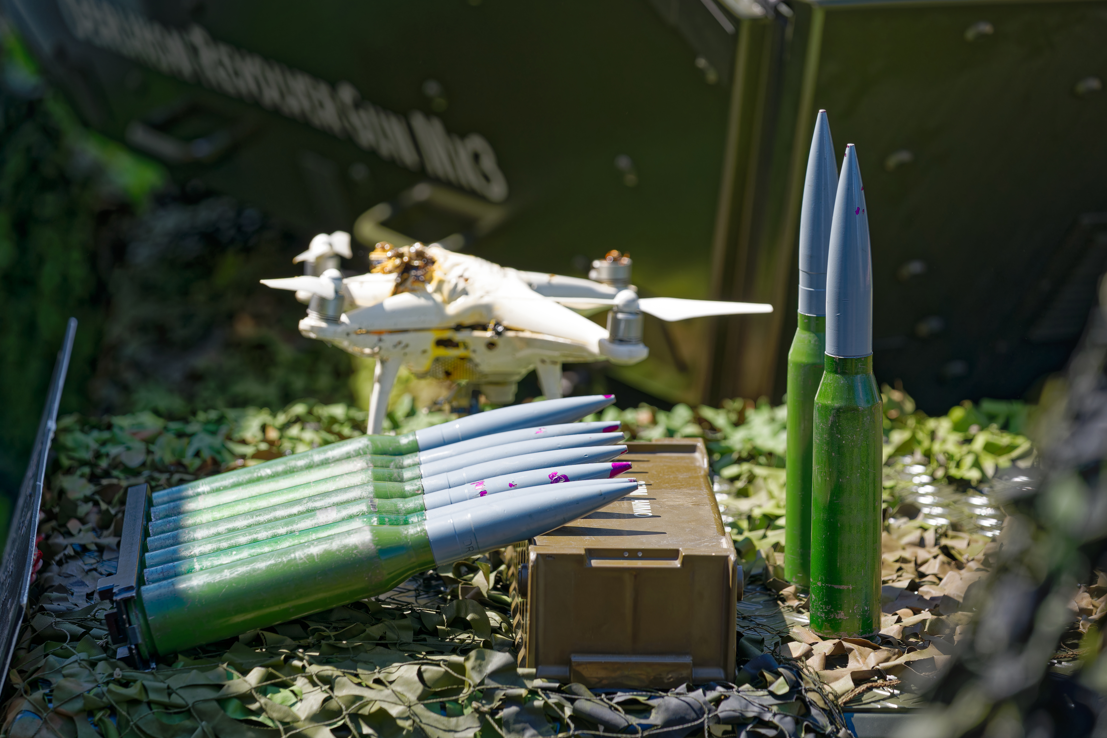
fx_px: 5473
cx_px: 543
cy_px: 364
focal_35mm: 178
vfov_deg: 7.7
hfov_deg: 11.5
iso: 100
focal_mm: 173
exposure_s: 1/250
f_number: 4.5
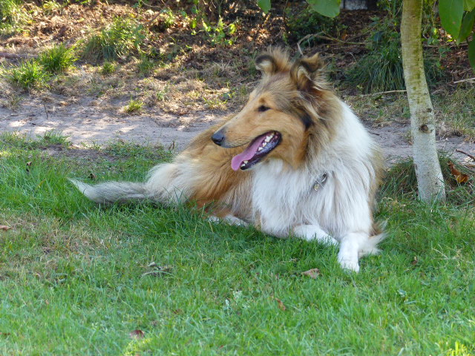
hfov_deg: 13.3
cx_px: 238
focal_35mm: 149
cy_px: 178
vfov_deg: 10.0
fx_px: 2045
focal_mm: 24.3
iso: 250
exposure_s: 1/320
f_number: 2.8
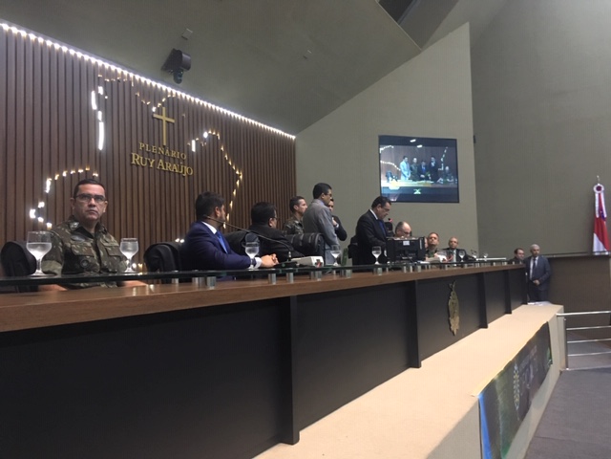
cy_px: 230
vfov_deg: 48.2
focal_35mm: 29
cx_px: 306
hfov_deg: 61.7
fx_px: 512
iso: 200
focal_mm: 4.15
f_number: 2.2
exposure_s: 1/17
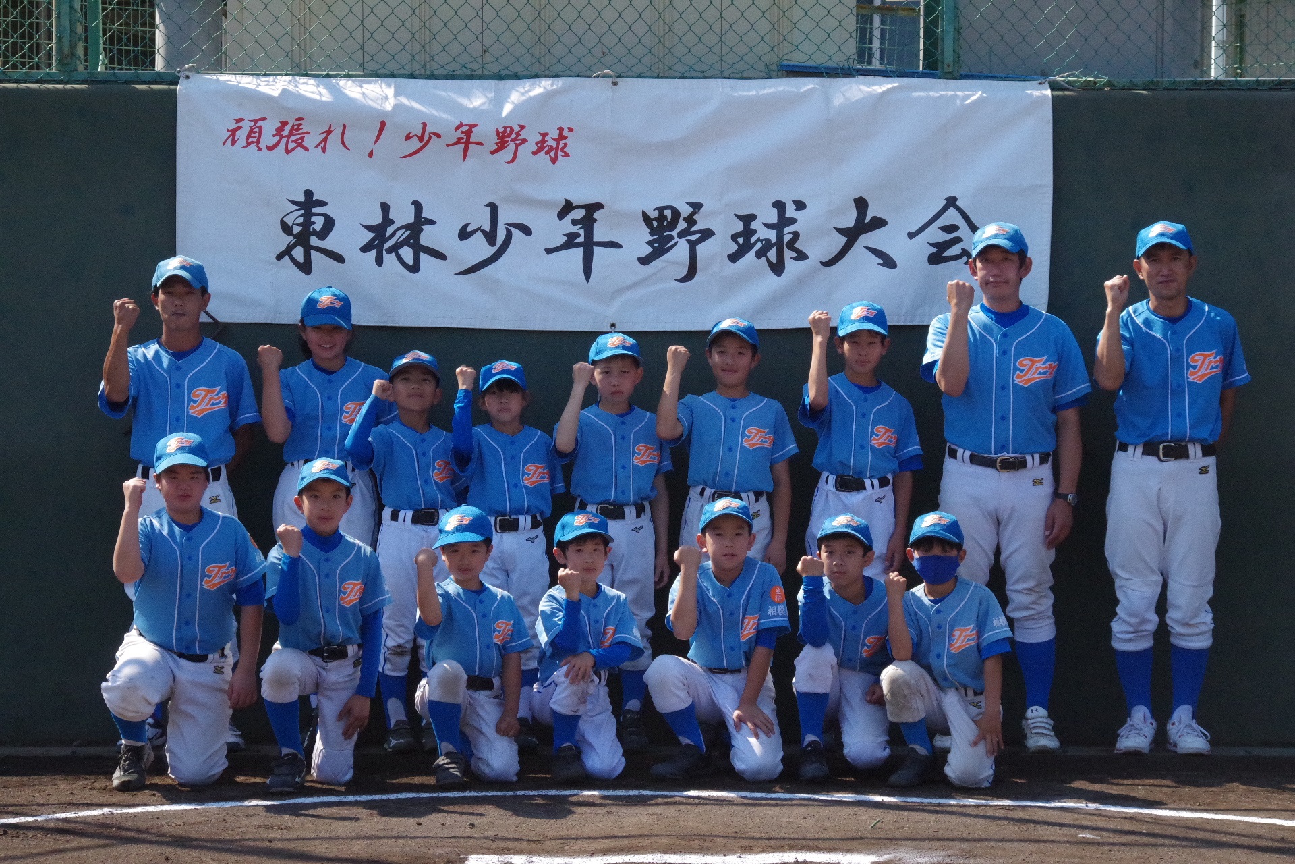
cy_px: 432
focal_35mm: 105
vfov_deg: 13.0
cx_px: 648
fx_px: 3777
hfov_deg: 19.5
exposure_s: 1/1600
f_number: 10
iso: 3200
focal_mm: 70
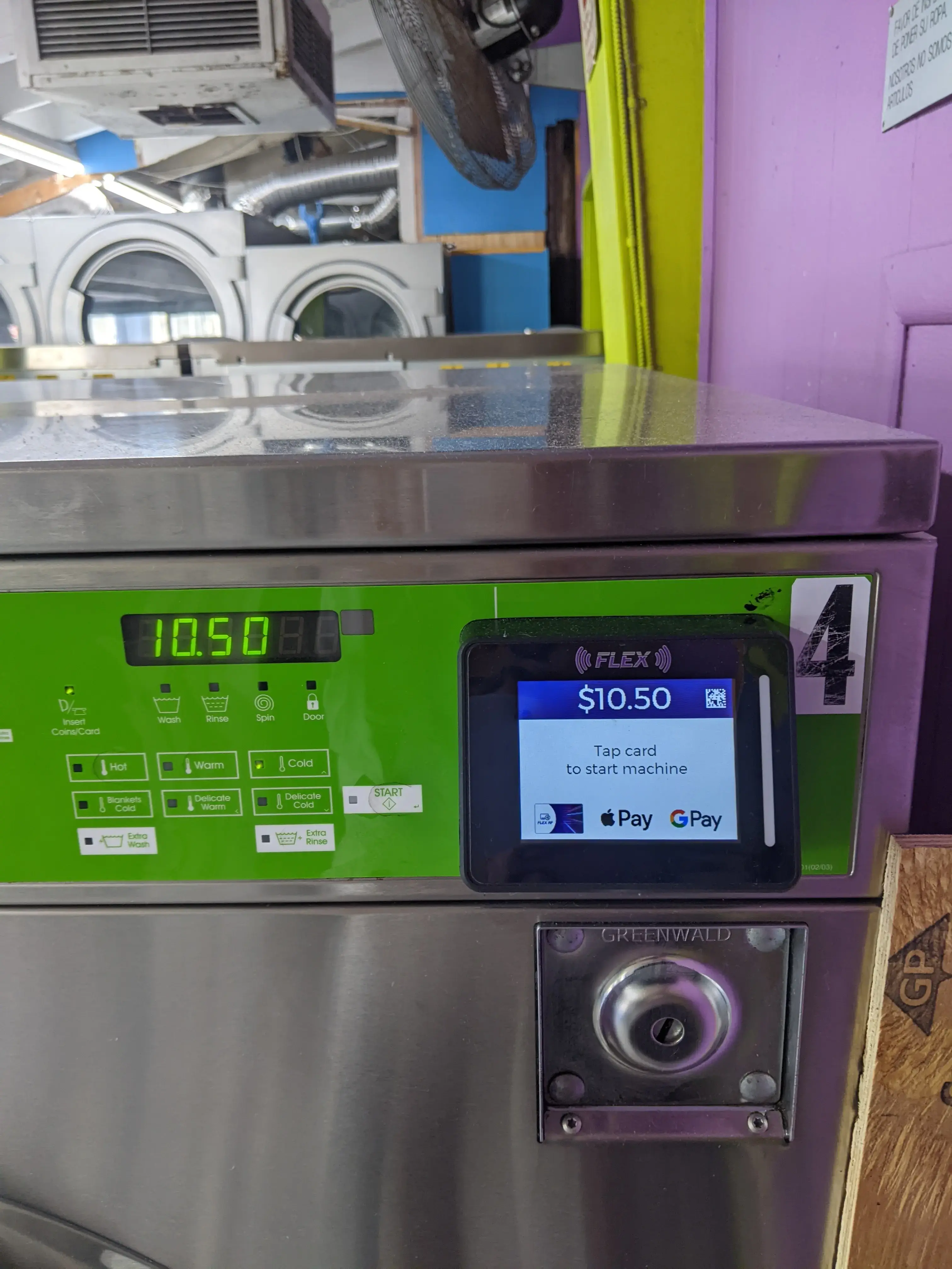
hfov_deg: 51.4
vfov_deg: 65.3
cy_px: 634
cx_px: 476
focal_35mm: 27
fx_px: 990
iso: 36
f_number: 1.8
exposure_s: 1/59.9
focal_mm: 4.44
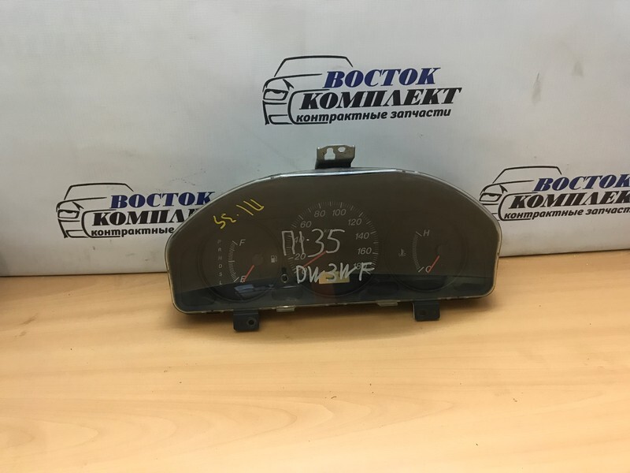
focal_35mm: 28
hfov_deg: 63.4
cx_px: 315
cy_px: 236
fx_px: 510
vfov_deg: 49.7
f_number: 1.8
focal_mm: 3.99
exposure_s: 1/17
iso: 100
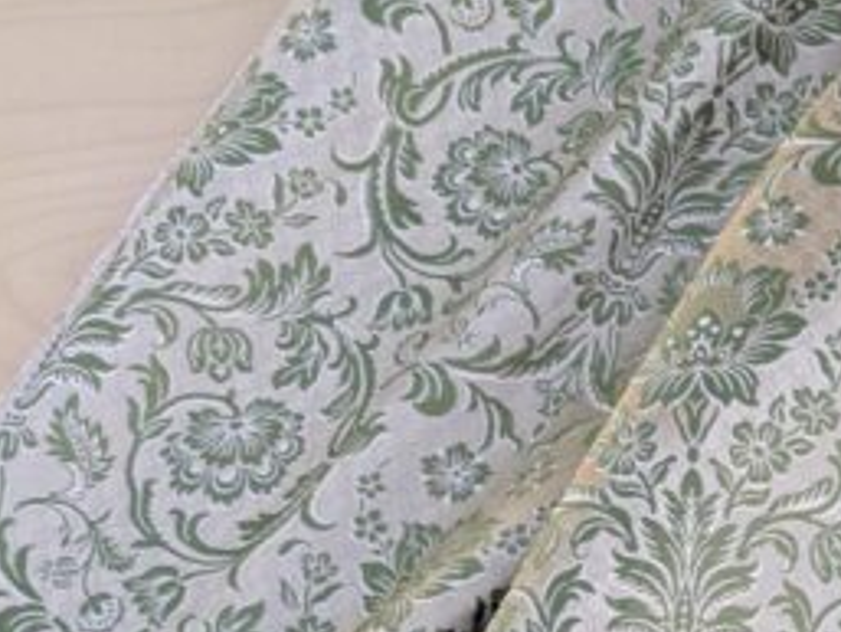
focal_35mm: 84
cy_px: 740
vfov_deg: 16.9
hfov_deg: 20.2
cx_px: 1244
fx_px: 2042
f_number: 1.73
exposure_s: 1/187
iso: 52
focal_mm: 4.38
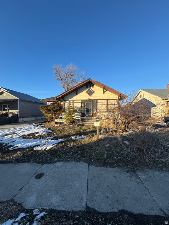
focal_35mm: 14
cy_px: 112
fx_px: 91
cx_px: 84
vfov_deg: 102.1
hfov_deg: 85.7
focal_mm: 2.22
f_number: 2.2
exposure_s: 1/749
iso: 40
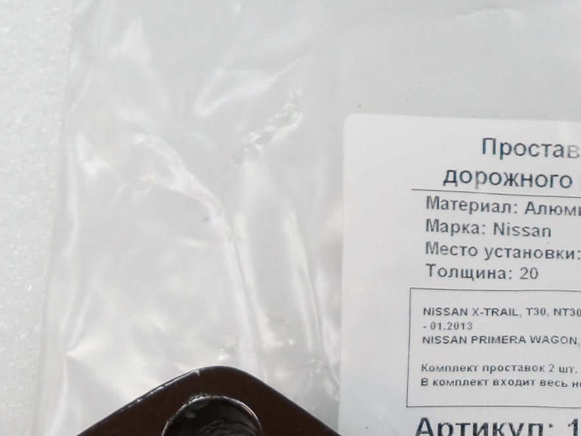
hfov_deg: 25.4
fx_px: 1225
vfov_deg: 18.5
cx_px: 582
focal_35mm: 73
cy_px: 592
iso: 100
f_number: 2.5
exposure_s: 1/30
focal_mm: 4.5
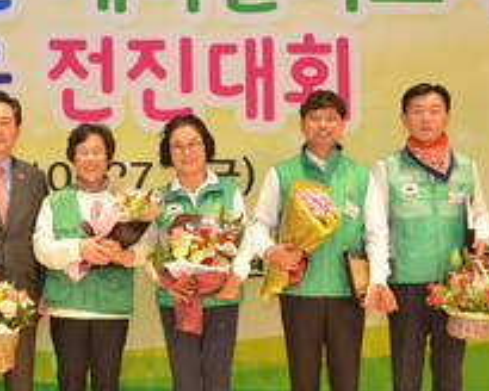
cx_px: 57
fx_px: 1114
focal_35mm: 77
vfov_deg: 19.9
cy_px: 224
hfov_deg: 24.1
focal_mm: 28
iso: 2000
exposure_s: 1/125
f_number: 8
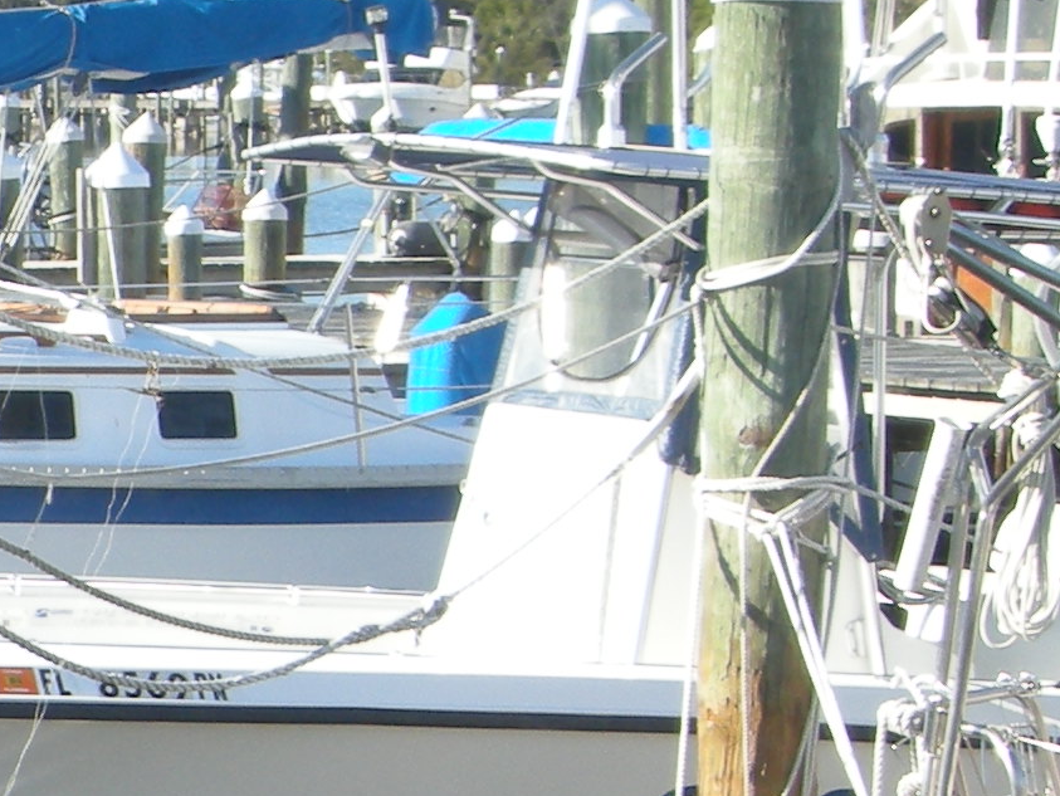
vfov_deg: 8.9
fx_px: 5085
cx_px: -1273
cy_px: 705
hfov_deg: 10.6
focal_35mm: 166
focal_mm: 7.5
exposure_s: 1/170
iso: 64
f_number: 4.8
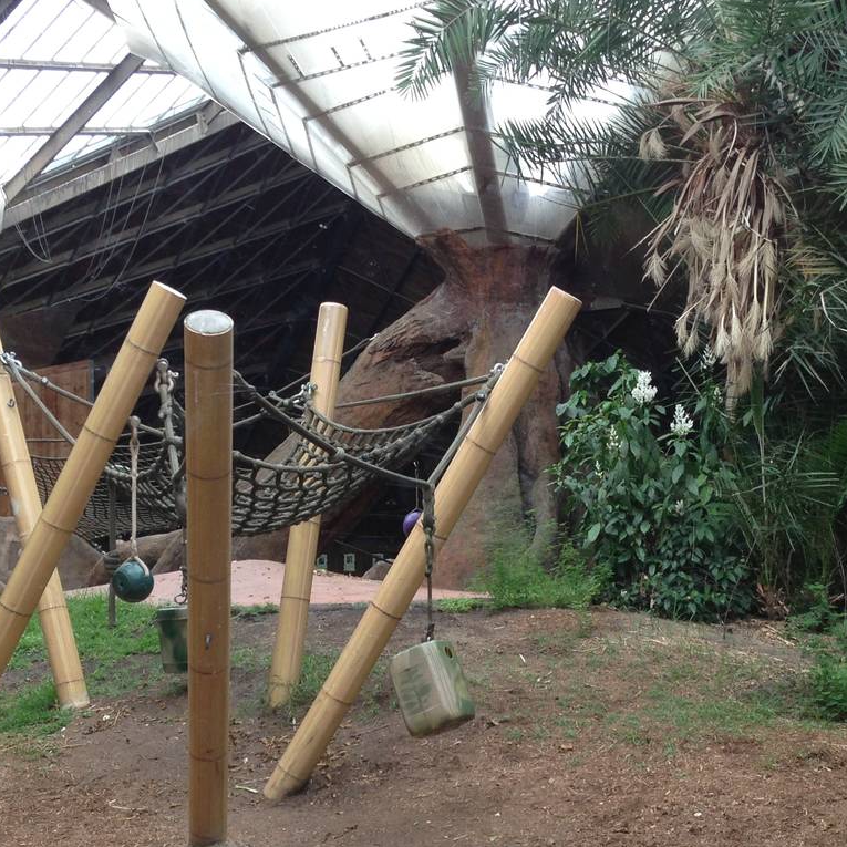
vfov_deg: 28.1
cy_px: 505
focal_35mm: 61
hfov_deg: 28.1
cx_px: 485
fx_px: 1689
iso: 50
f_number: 2.4
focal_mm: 4.13
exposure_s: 1/120
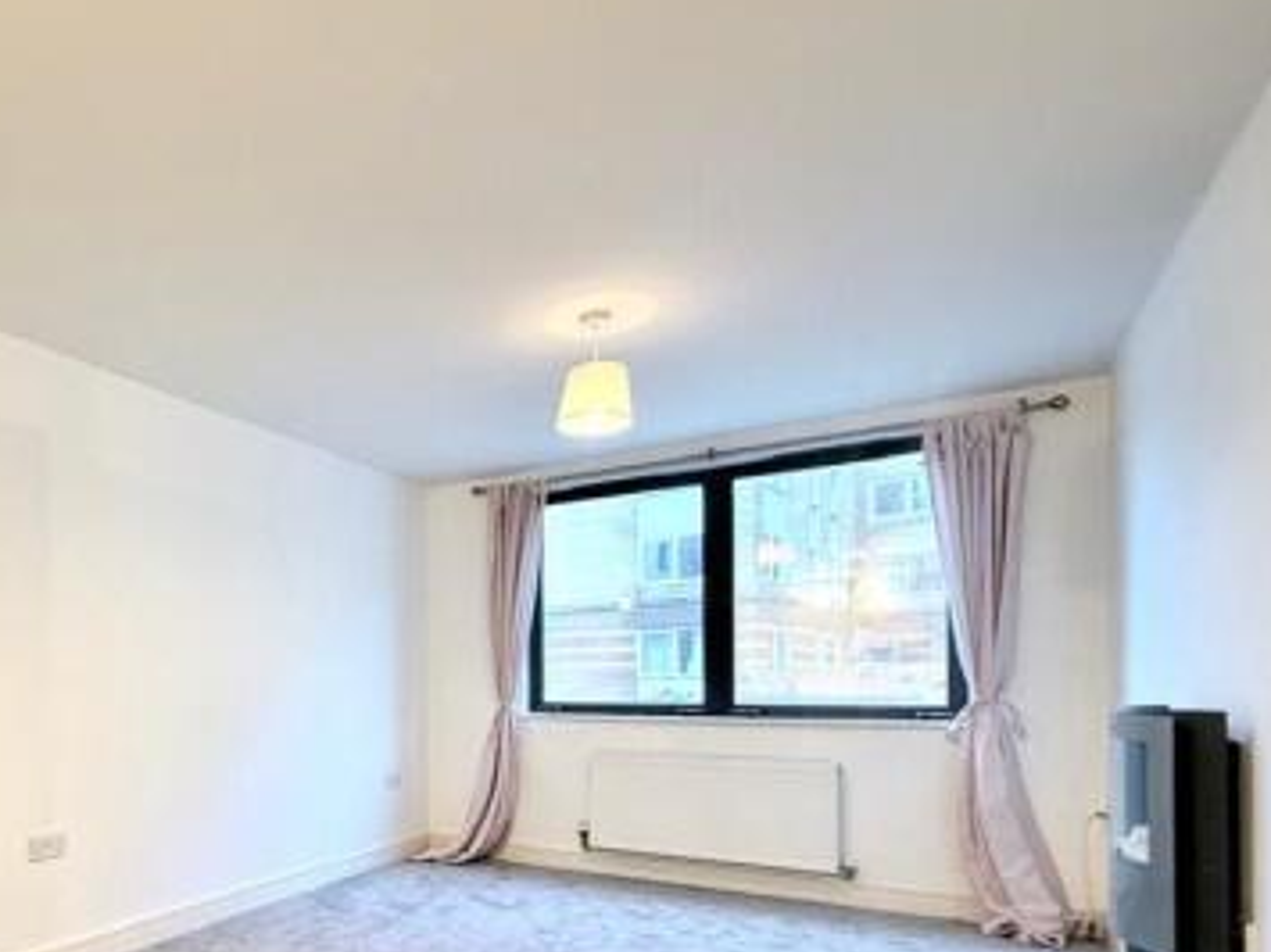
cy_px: 685
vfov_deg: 56.6
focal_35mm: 23
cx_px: 270
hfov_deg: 67.6
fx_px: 844
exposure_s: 1/50
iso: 320
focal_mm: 2.22
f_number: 2.2
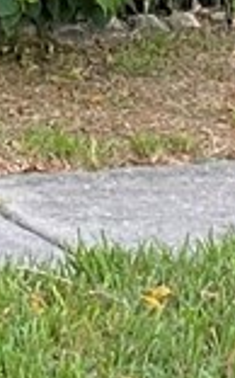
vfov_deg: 6.5
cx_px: -233
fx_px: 2911
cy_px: -947
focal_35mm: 283
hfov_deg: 4.6
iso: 32
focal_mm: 4.25
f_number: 1.8
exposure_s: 1/146
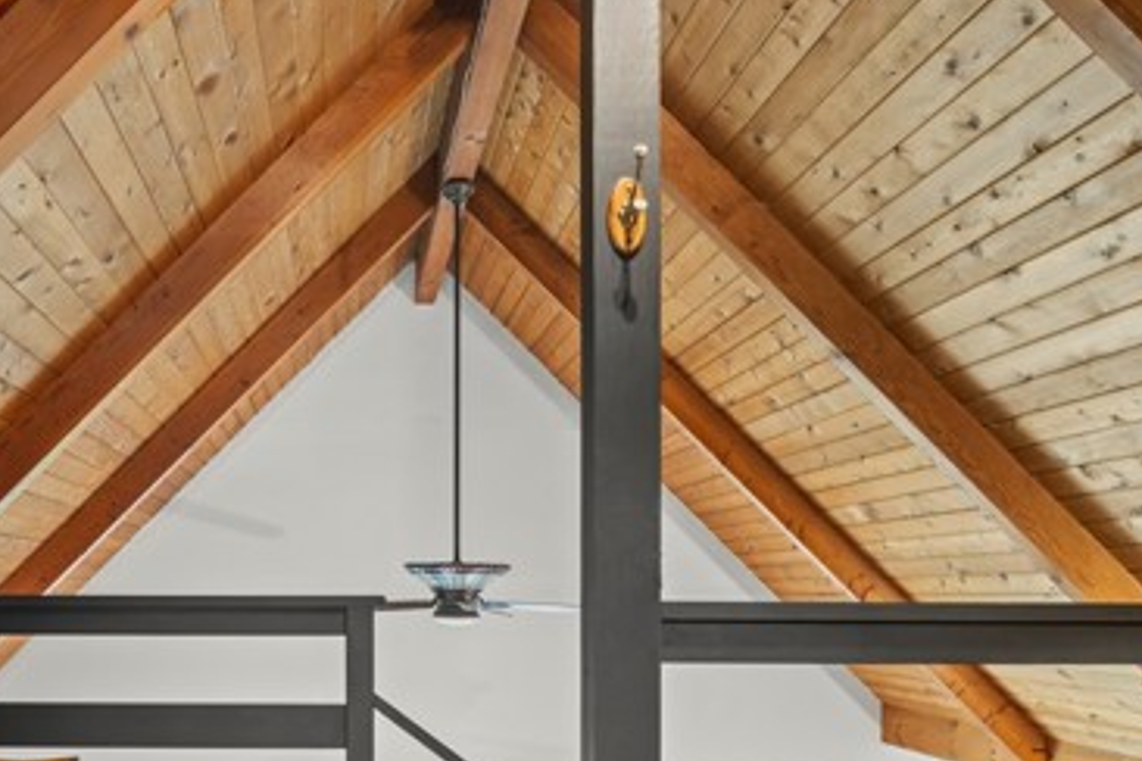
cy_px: 547
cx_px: 334
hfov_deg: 62.9
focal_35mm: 28
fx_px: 888
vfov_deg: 45.2
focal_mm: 16
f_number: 1.8
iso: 1250
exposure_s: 1/25
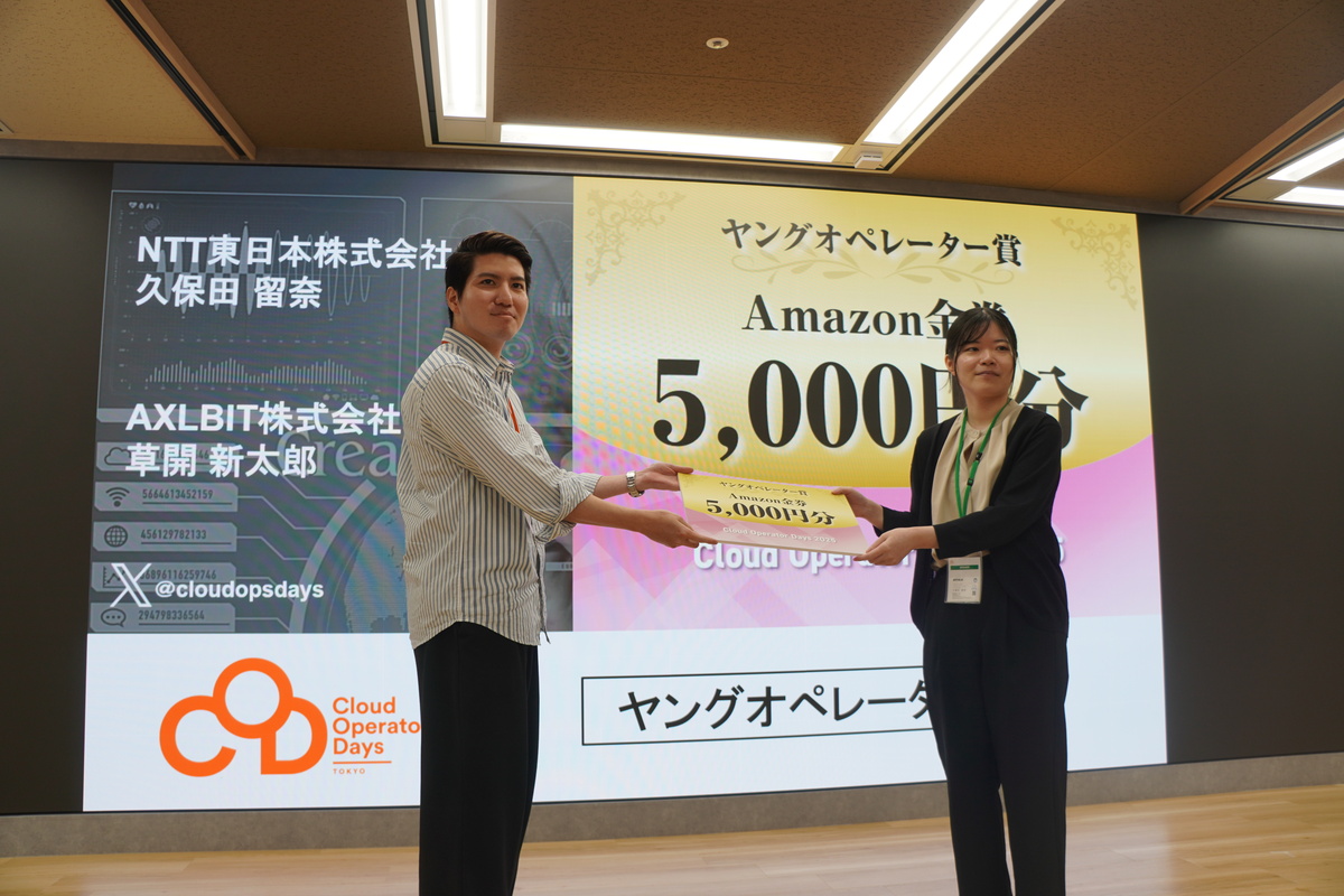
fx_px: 1008
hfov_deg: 67.4
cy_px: 448
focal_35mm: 27
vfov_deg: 47.9
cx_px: 672
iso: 100
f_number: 4
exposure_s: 1/30
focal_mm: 18
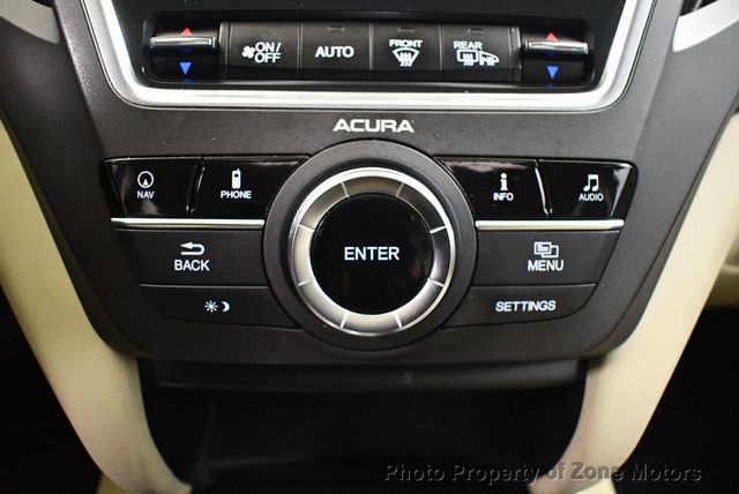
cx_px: 370
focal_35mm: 36
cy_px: 247
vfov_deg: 36.9
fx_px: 740
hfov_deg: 53.1
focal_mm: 18
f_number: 3.5
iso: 5000
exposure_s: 1/60
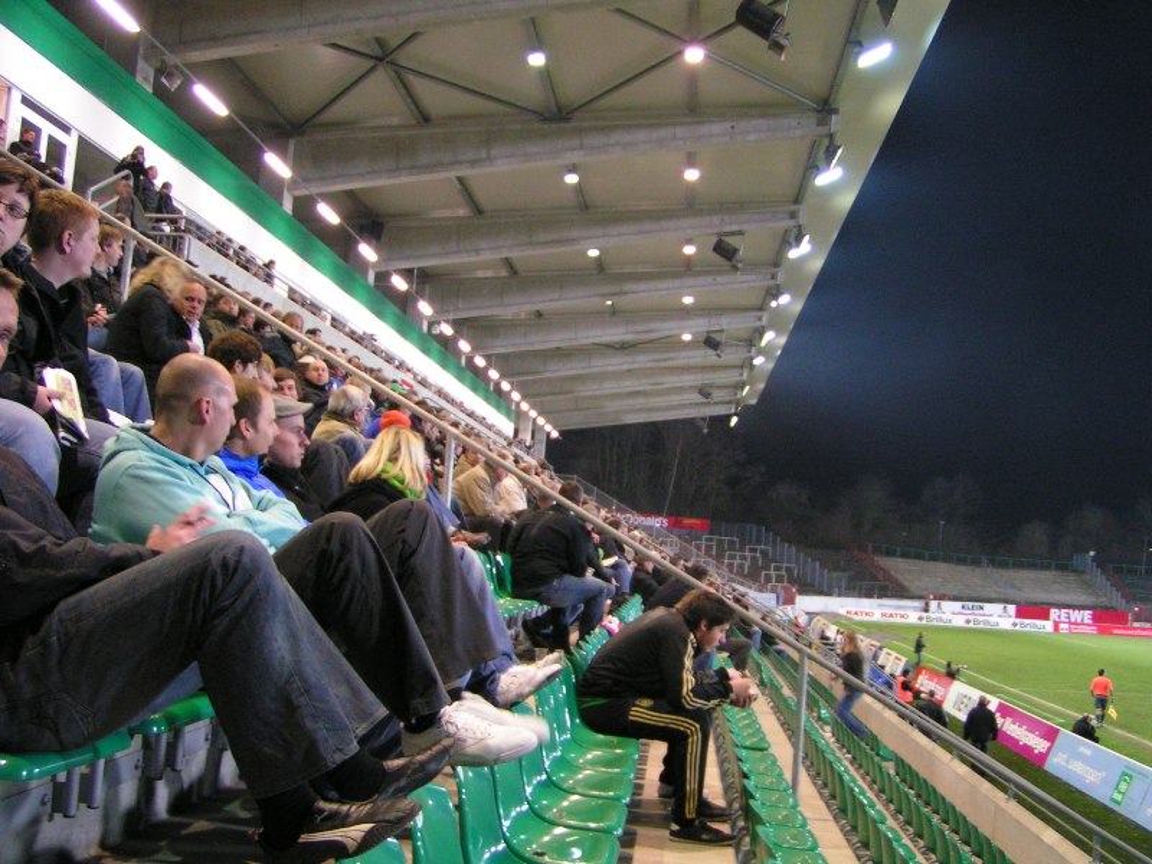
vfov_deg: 37.7
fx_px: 1265
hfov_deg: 49.0
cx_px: 576
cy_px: 432
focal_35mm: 38
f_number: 2.8
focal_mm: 5.8
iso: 200
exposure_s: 1/15
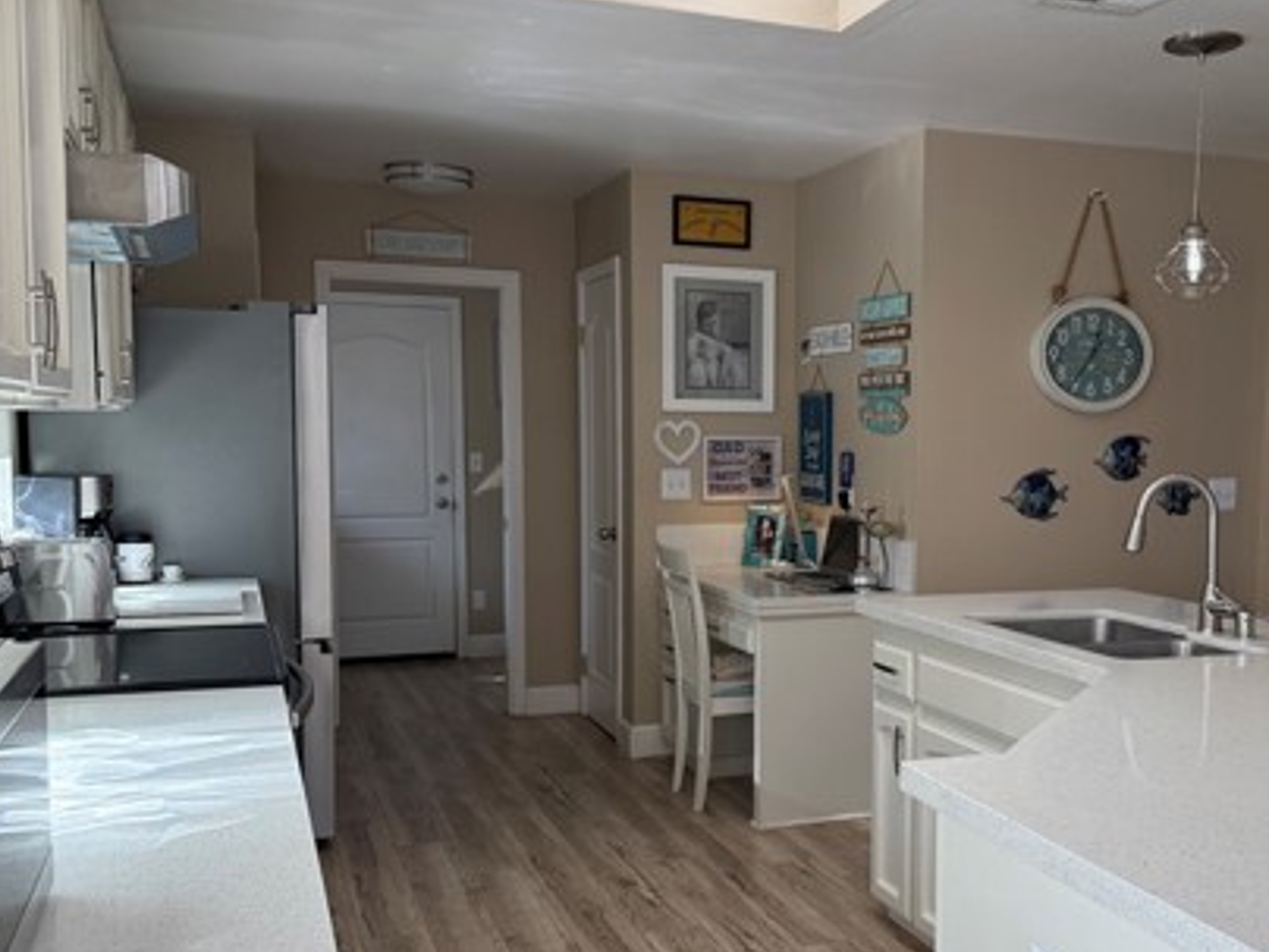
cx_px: 817
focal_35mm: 38
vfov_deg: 37.6
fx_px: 1393
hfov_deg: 48.4
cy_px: 566
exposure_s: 1/237
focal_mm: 6.76
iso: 125
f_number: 1.78
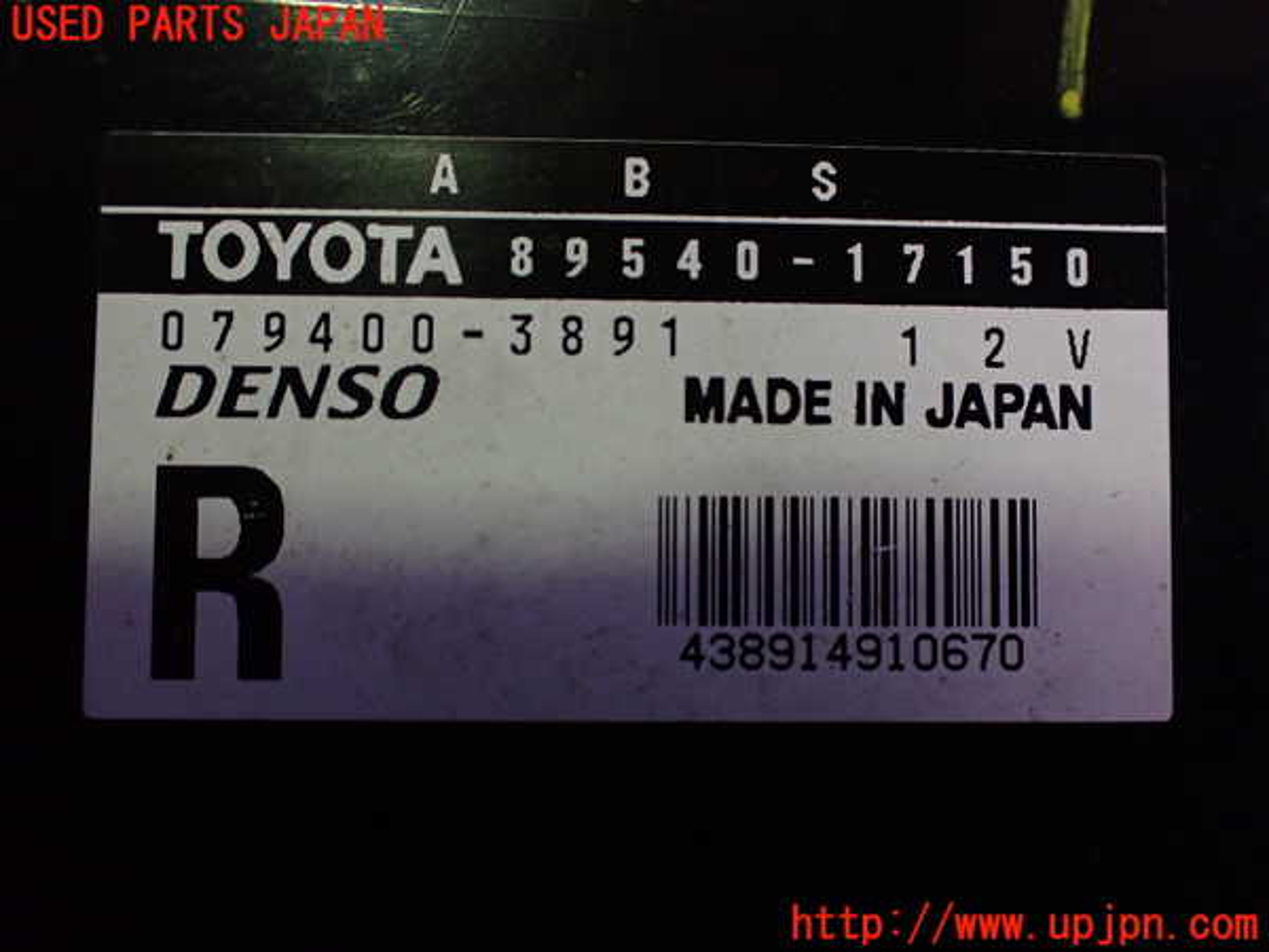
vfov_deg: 46.8
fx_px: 1100
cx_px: 634
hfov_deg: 60.0
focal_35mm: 30
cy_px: 476
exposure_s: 1/125
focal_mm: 5.4
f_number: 2.3
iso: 400
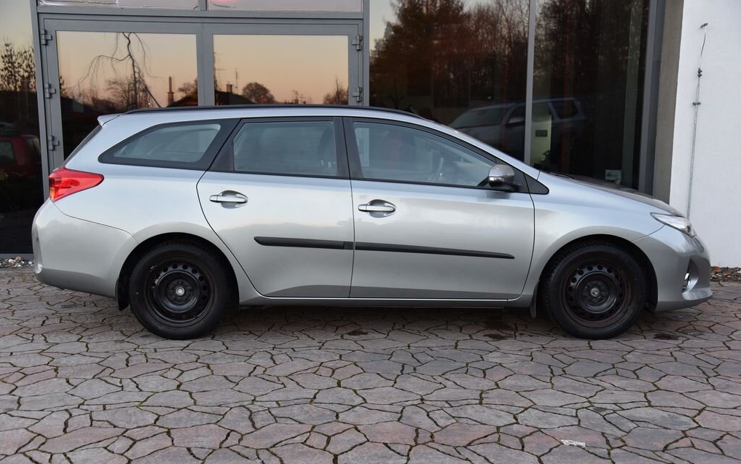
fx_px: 788
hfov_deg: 50.4
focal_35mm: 39
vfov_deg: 32.8
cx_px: 371
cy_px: 234
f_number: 4.5
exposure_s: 1/80
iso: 500
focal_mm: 38
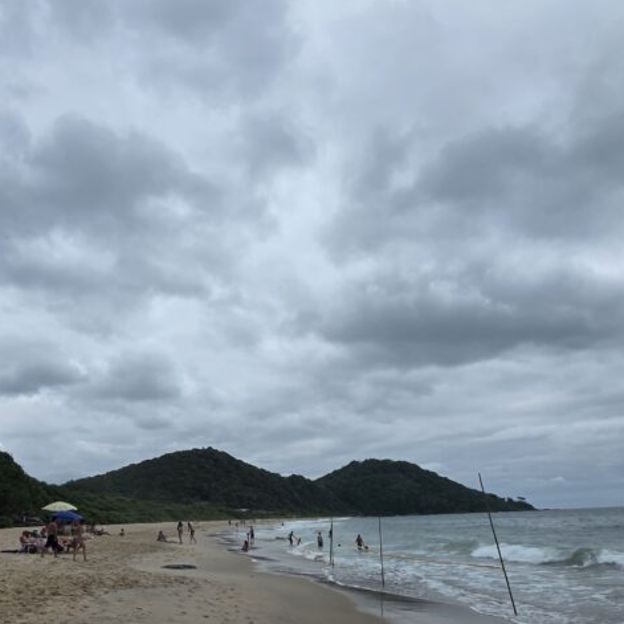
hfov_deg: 62.5
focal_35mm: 25
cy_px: 372
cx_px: 258
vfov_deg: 62.4
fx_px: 510
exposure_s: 1/6325
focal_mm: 2.2
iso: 40
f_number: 1.9
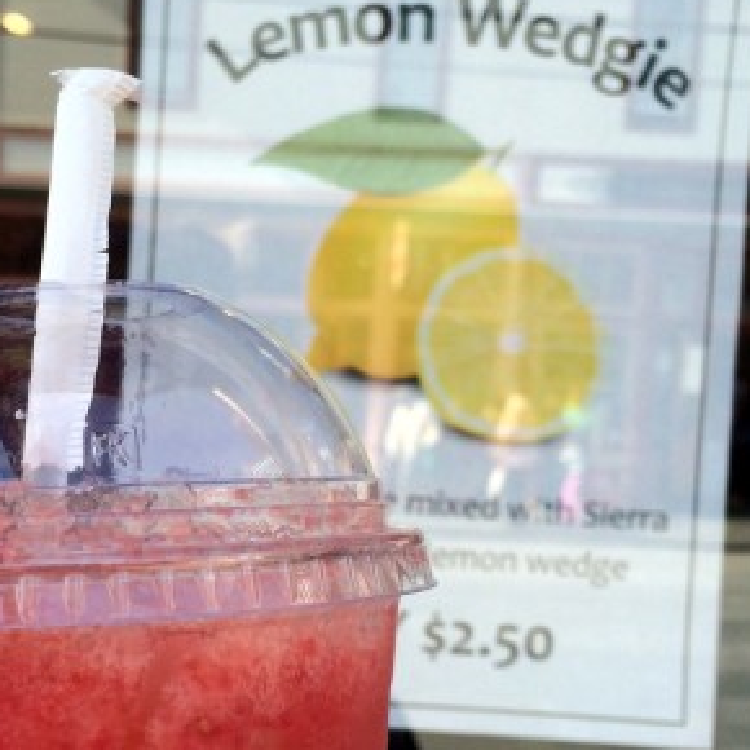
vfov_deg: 32.2
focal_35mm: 53
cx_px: 251
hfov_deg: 31.9
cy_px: 409
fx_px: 1299
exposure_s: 1/684
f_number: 2.2
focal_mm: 4.15
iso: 32
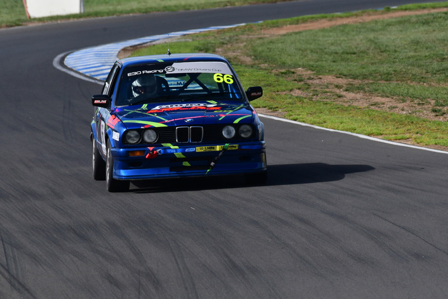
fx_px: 9336
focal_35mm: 750
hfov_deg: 2.7
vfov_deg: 1.8
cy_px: 150
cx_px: 224
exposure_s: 1/640
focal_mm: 500
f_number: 11
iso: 400
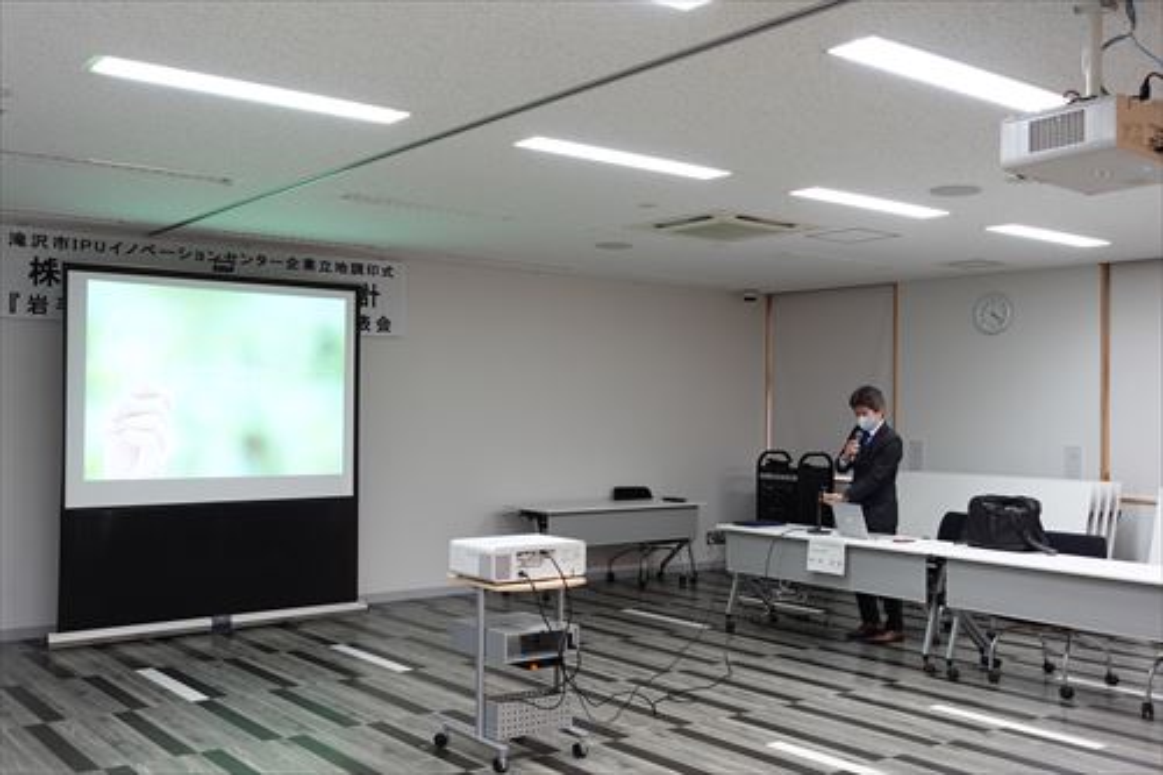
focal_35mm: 36
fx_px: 1163
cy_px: 388
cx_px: 582
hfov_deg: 53.1
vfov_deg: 36.8
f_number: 2.8
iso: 160
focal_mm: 13.76
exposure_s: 1/40
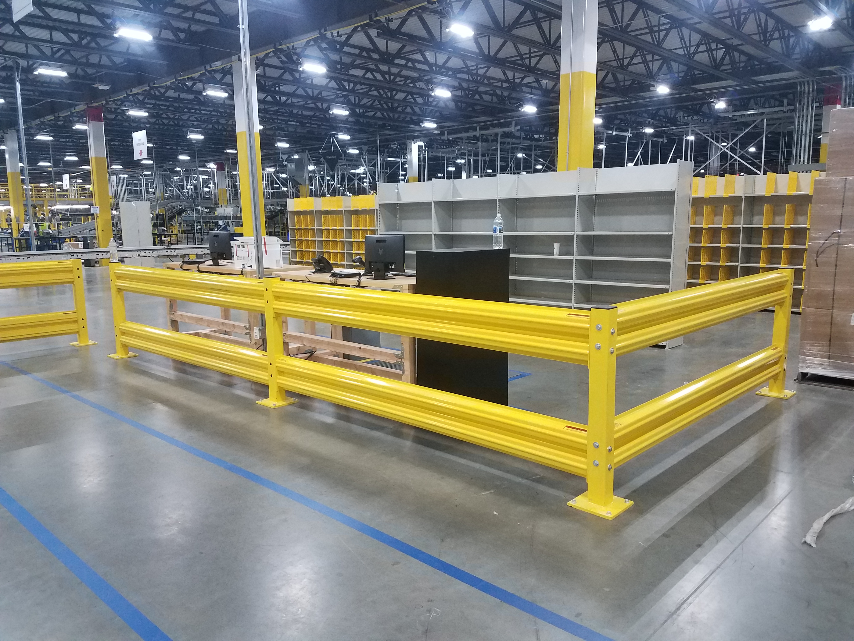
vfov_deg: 53.1
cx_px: 427
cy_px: 320
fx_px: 641
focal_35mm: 26
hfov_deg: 67.3
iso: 160
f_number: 1.7
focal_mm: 4.2
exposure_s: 1/40
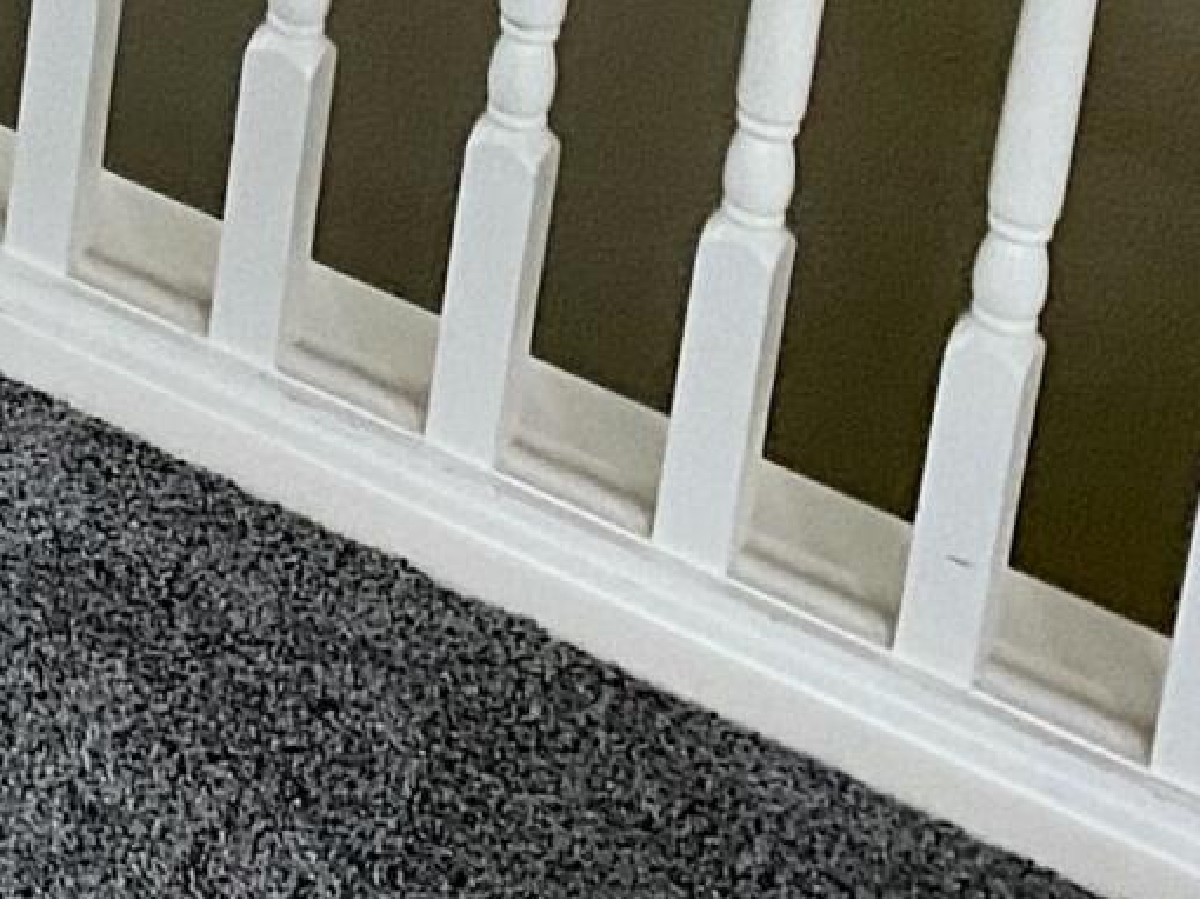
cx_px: -1482
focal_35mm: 153
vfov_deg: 8.4
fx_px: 5301
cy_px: -1647
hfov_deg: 11.2
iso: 125
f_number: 1.8
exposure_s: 1/60
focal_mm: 4.25
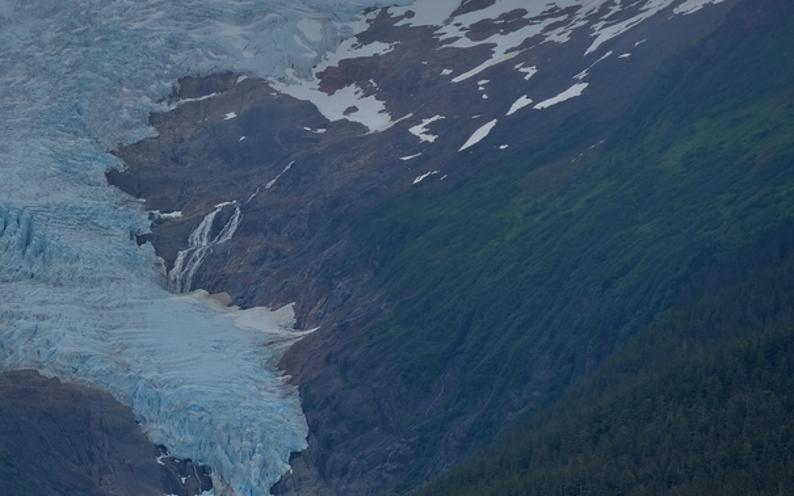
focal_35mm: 291
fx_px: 6296
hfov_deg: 7.2
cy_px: 142
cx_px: 79
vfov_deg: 4.5
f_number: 10
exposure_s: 1/400
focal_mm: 135
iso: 100
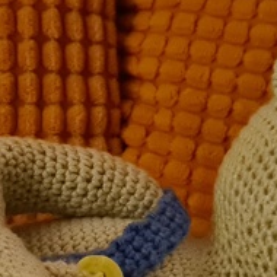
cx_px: 91
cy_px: 318
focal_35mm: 129
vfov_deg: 13.2
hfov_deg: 13.5
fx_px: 1168
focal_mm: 5.4
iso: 1250
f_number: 1.8
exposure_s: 1/14
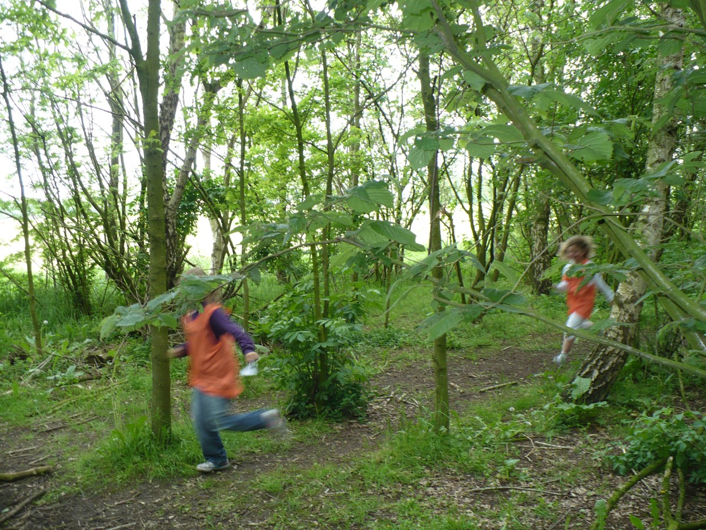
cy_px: 265
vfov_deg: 38.7
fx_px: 755
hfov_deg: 50.1
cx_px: 353
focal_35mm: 37
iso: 100
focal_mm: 6.1
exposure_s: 1/30
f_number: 2.8
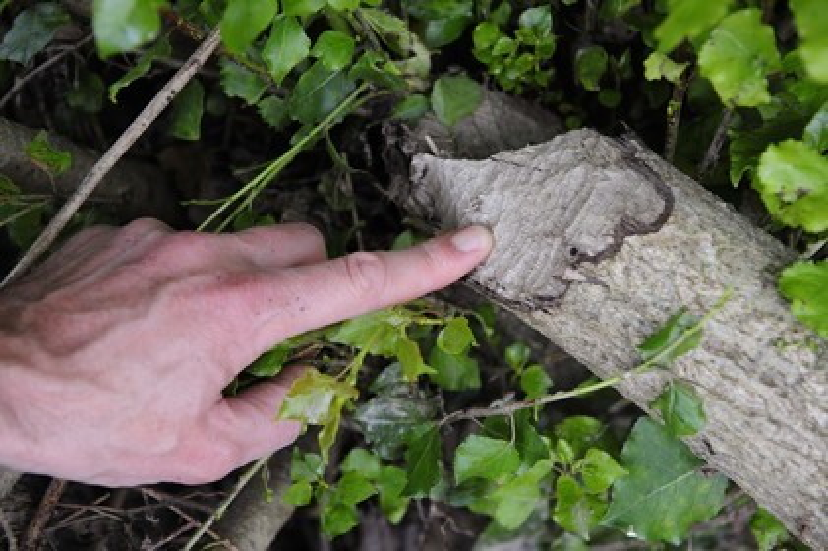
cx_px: 414
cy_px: 276
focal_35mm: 70
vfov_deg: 19.4
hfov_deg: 28.9
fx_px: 1609
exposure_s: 1/125
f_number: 5.6
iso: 800
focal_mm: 70
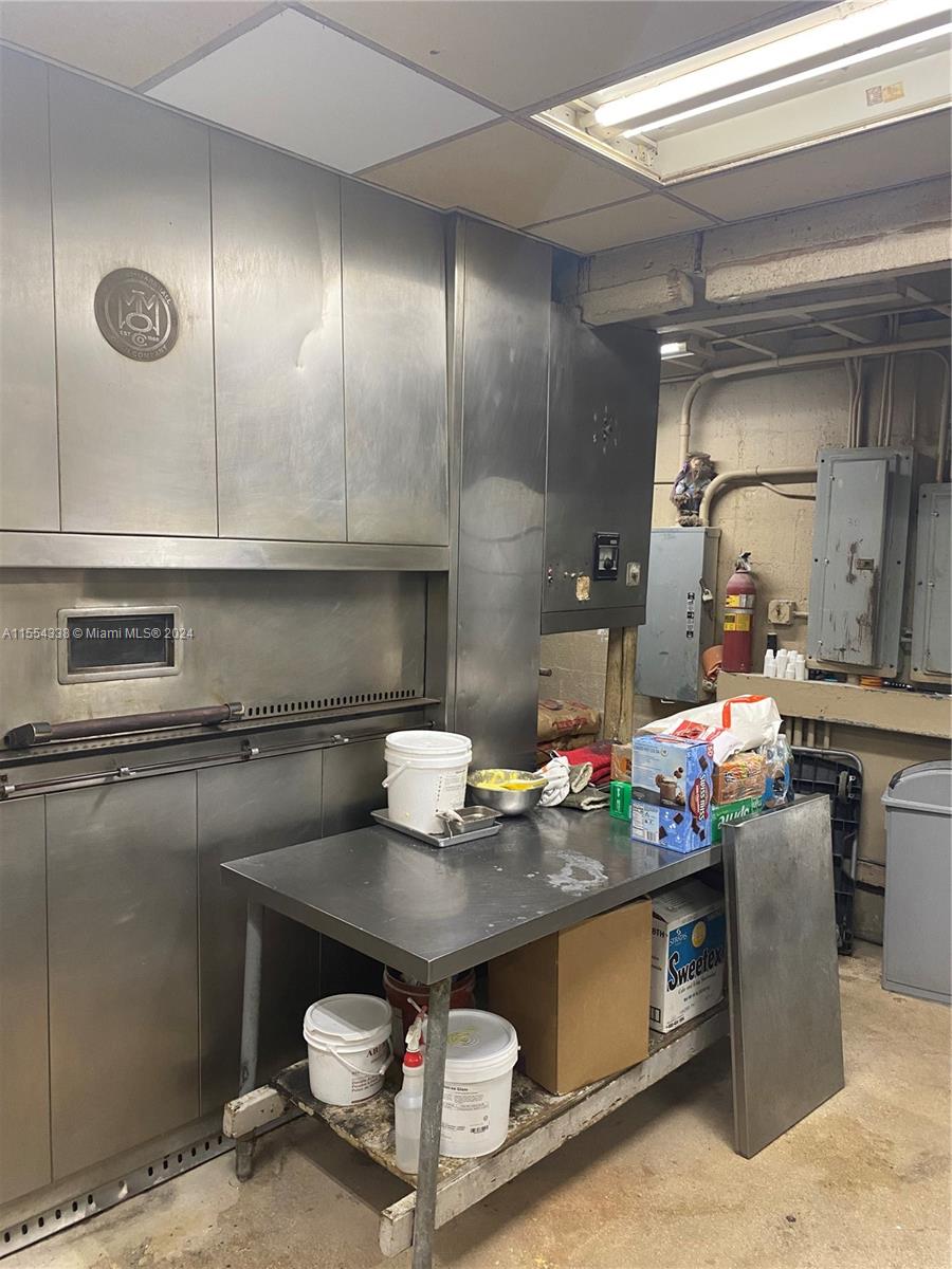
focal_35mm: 26
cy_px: 634
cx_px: 476
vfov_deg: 67.3
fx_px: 953
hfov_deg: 53.1
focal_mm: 4.25
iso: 125
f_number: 1.8
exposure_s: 1/60
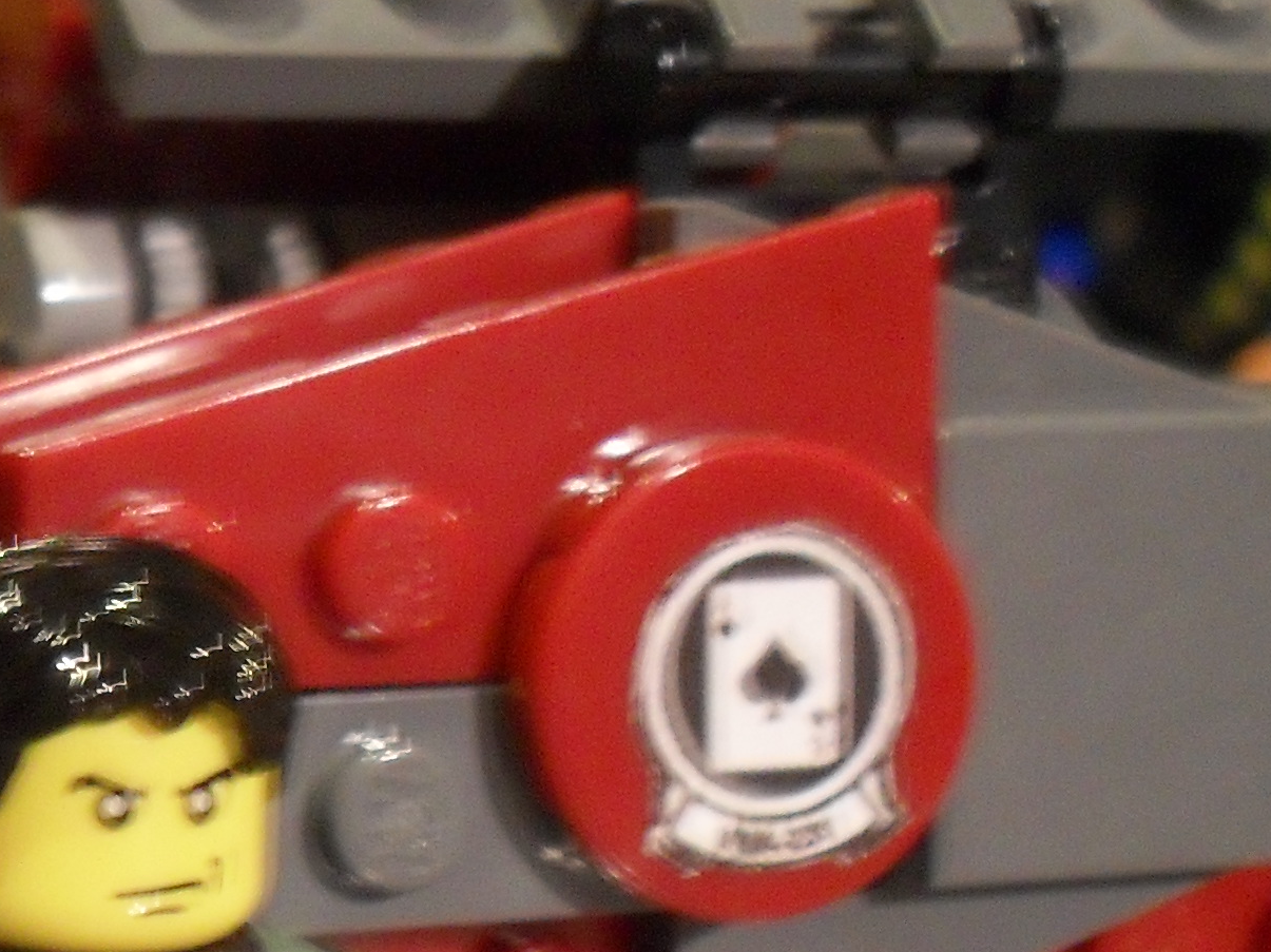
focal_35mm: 106
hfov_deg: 17.9
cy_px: 841
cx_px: -111
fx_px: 3891
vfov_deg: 13.8
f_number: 3.2
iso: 200
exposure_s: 1/4
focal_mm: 6.3
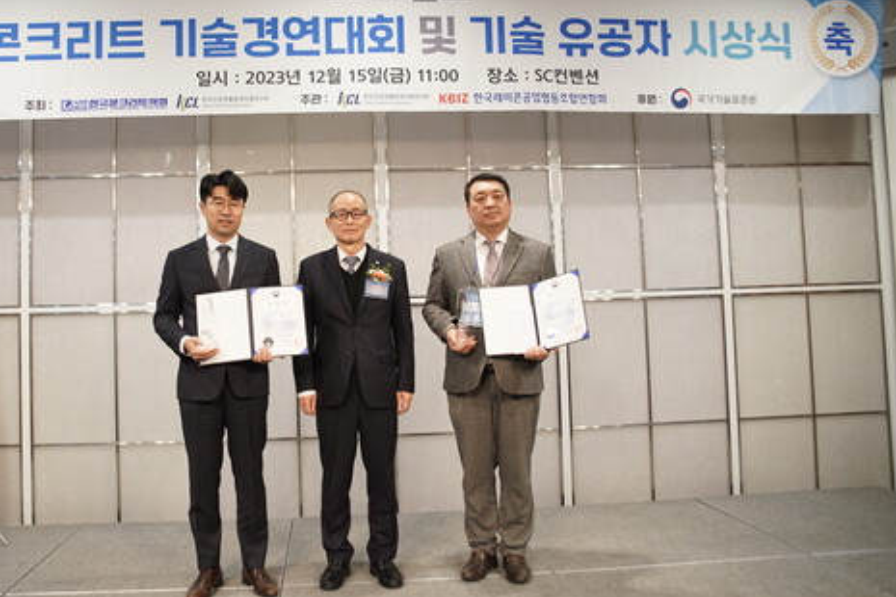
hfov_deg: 60.0
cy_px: 272
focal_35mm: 31
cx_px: 378
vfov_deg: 42.3
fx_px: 771
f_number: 2.8
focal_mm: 24
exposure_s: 1/200
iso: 1600
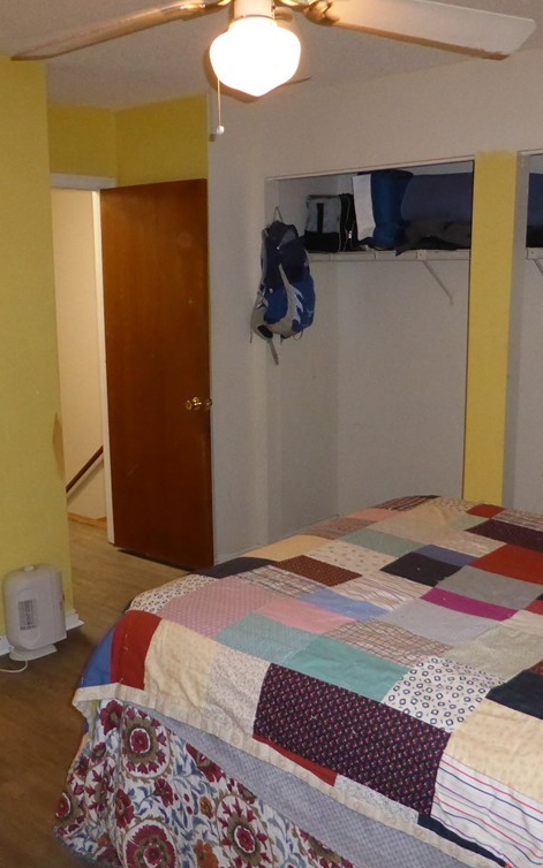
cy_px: 433
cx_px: 273
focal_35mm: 36
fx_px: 853
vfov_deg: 54.0
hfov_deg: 35.3
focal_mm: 4.3
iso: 800
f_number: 3.3
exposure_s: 1/60
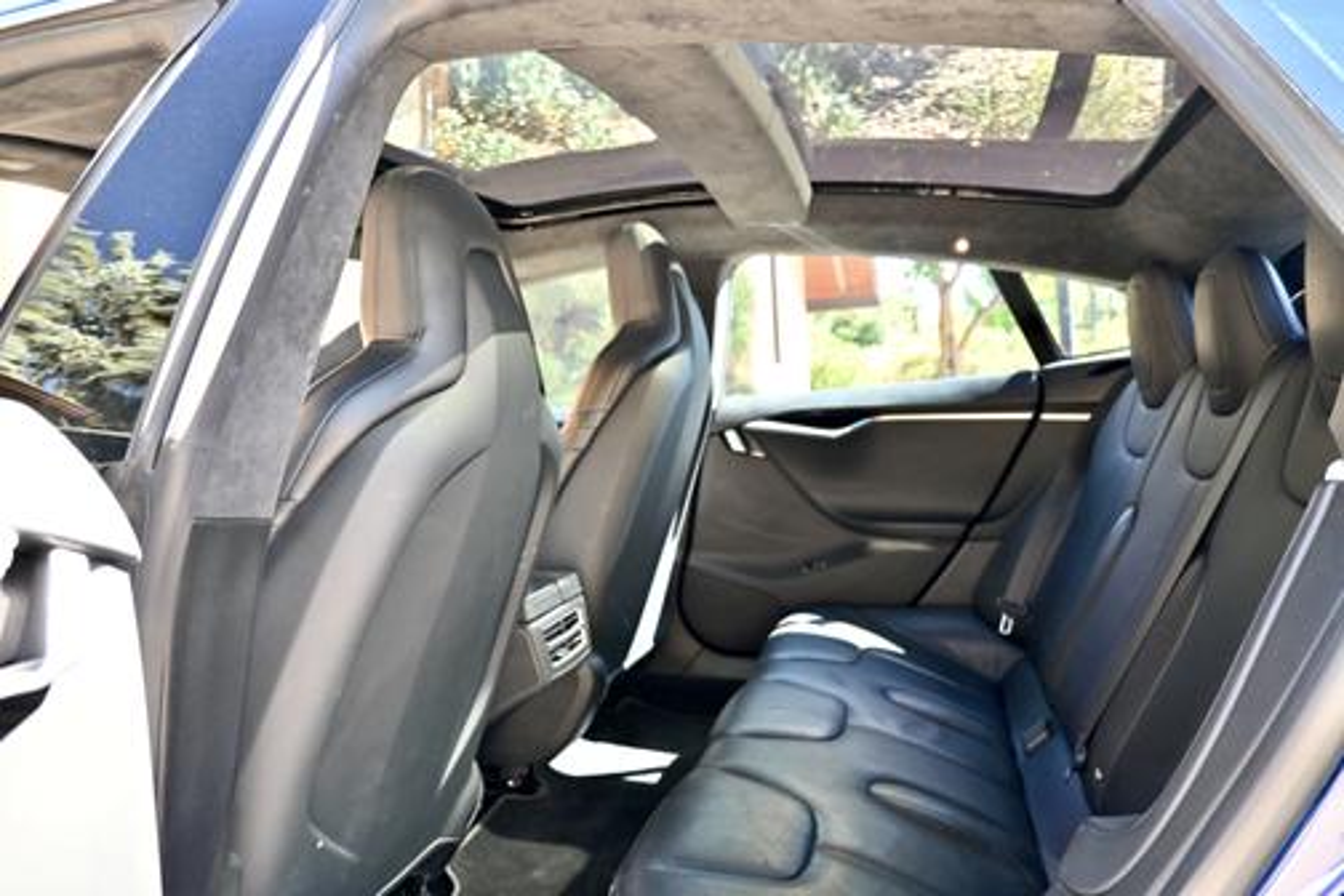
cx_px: 672
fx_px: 896
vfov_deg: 53.1
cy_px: 448
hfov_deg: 73.7
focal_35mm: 24
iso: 900
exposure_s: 1/125
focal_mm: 16
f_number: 3.5
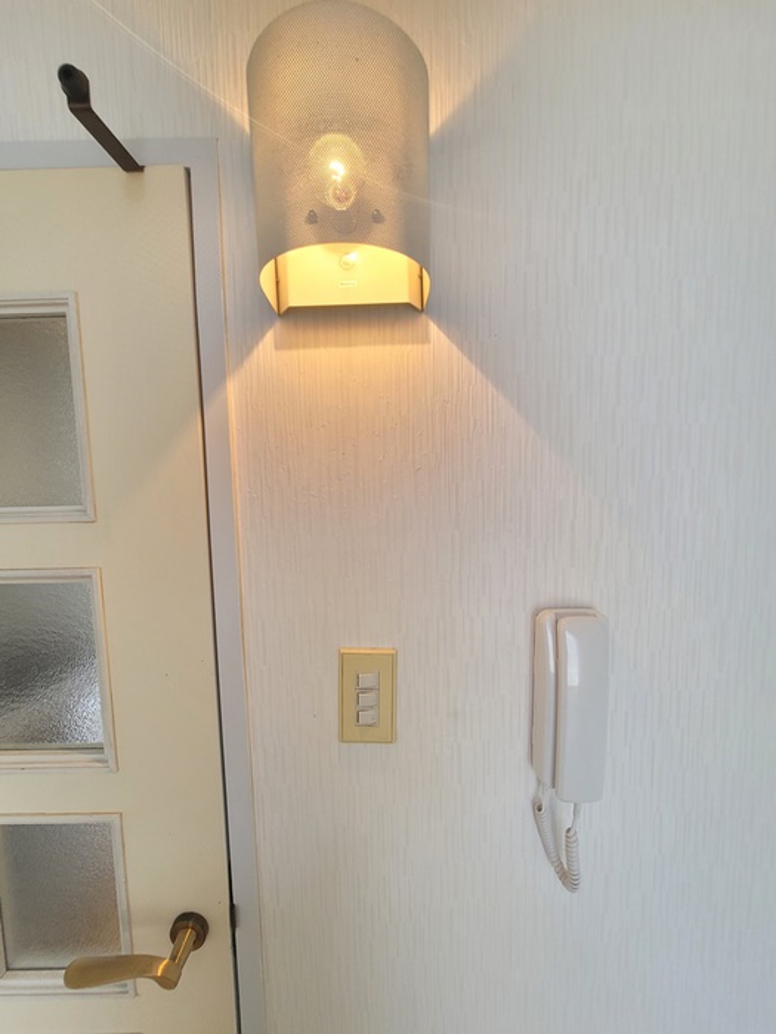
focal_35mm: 13
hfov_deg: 89.9
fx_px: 389
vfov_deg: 106.2
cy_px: 517
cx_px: 388
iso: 125
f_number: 2.2
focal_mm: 2.2
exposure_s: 1/50
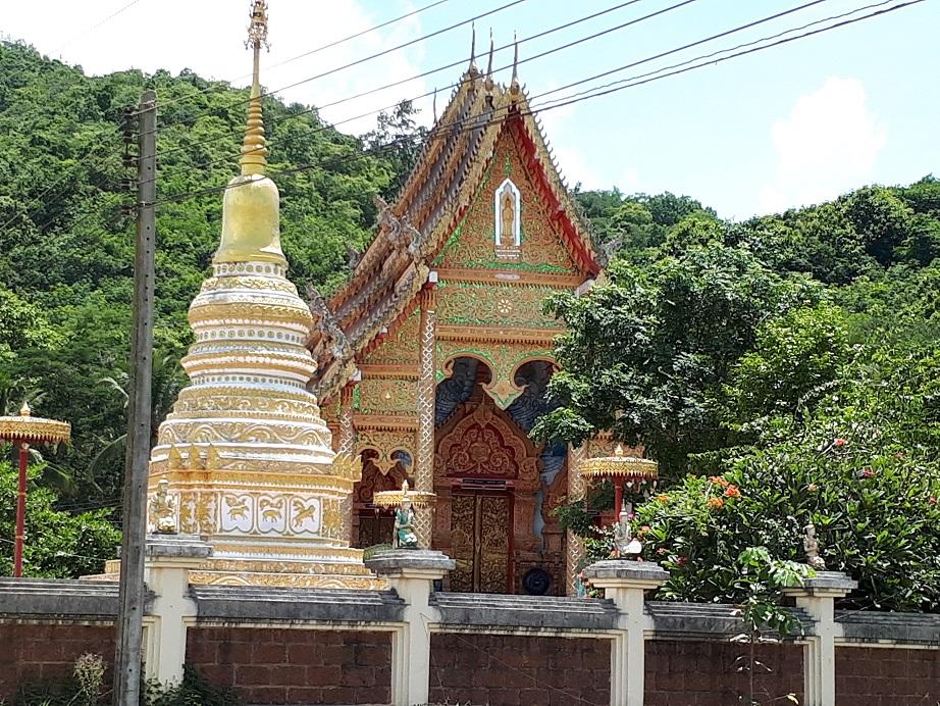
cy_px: 353
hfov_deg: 65.3
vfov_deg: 51.4
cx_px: 470
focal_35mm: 27
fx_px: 733
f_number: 1.9
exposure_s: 1/735
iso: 40
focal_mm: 3.6
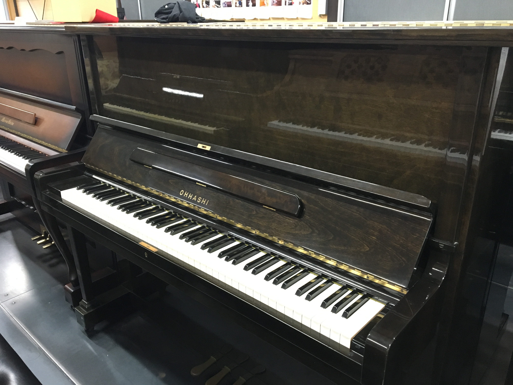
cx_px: 256
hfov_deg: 61.7
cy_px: 192
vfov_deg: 48.2
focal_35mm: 29
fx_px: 430
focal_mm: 4.15
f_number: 2.2
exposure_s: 1/30
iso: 160
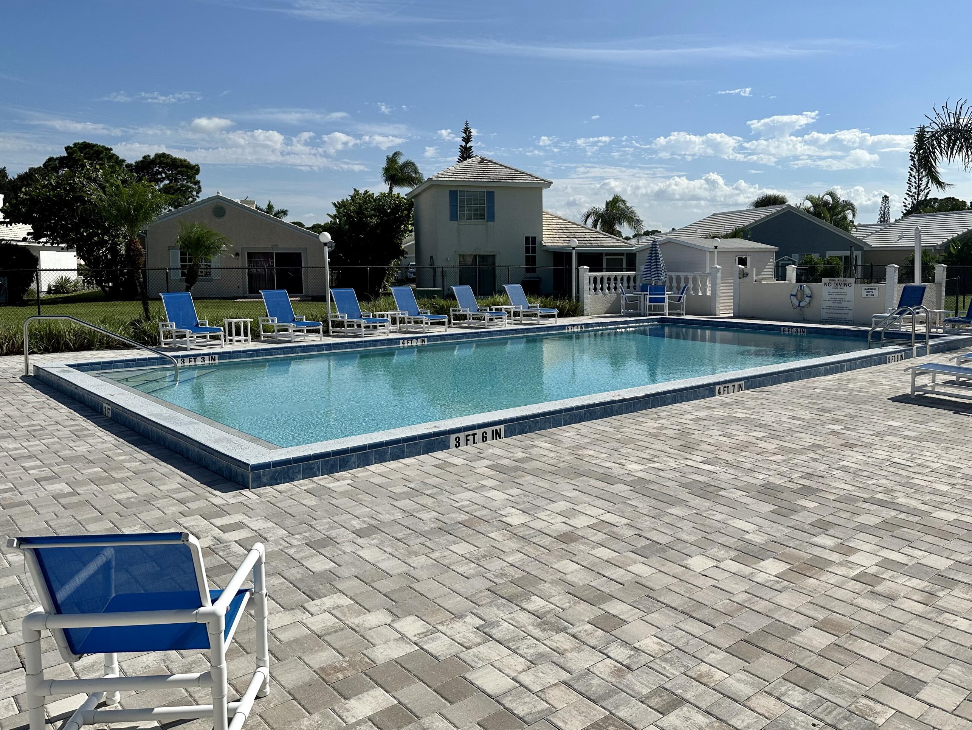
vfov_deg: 49.7
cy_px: 331
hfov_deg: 63.2
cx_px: 555
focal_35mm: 28
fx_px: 786
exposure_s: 1/10753
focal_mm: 6.86
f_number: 1.78
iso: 80
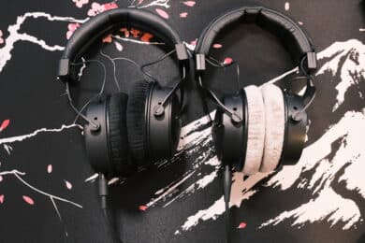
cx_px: 182
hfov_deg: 54.4
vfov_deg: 37.9
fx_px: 355
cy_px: 122
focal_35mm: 35
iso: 3200
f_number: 8
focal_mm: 23.4
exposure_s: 1/20
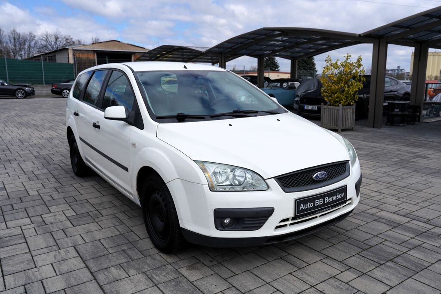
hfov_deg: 61.9
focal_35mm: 30
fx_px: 368
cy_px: 147
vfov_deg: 43.6
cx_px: 220
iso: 100
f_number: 8
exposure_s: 1/500
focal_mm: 30
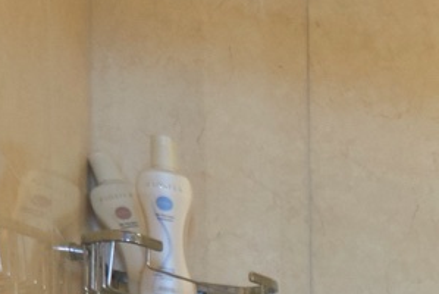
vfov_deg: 9.1
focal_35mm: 123
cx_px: 1236
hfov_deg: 11.5
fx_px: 1501
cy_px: 860
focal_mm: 16
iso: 900
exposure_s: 1/80
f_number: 5.6
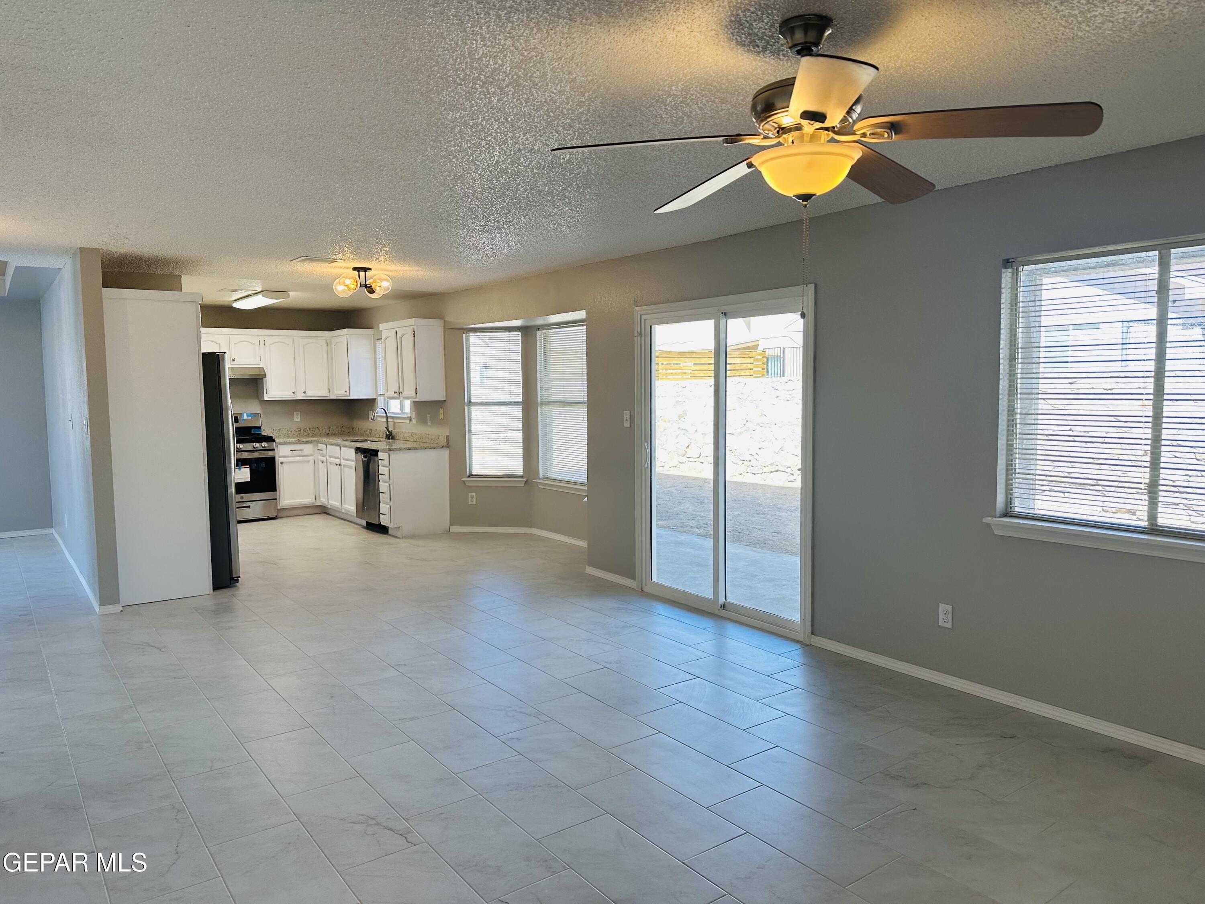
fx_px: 835
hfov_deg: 71.6
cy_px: 452
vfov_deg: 56.8
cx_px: 602
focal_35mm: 24
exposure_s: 1/287
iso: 80
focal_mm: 6.86
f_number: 1.78
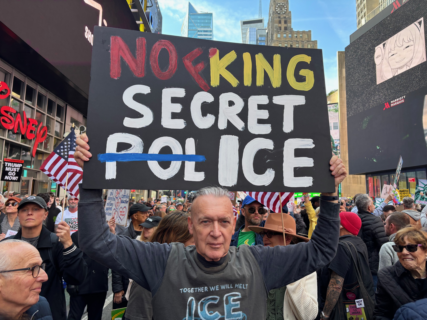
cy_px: 160
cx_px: 214
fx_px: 321
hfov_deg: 67.3
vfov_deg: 53.1
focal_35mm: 26
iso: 32
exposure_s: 1/126
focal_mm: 5.96
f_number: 1.6
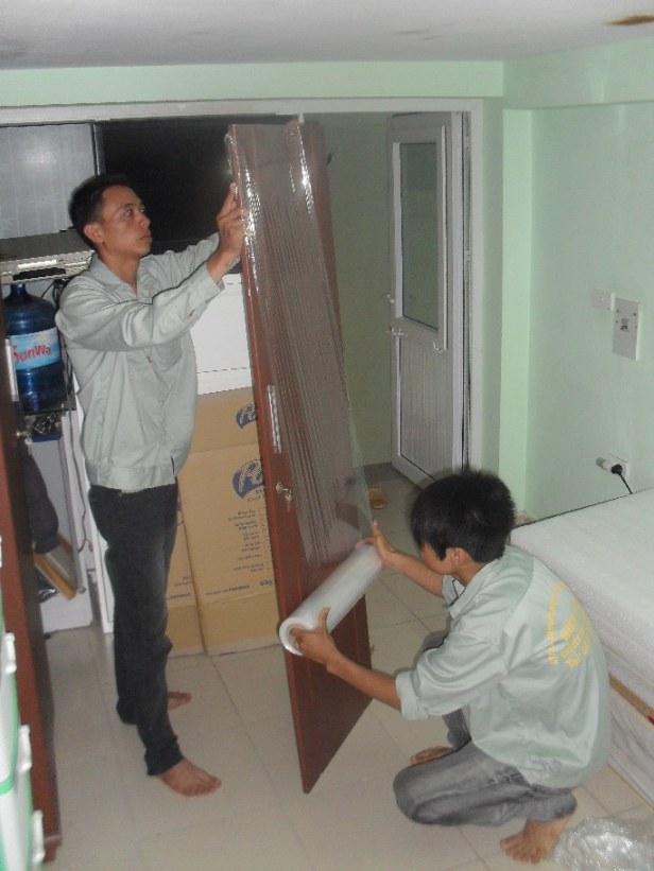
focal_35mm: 35
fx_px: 881
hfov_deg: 40.7
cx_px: 327
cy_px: 436
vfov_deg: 52.6
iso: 200
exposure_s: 1/45
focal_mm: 6.3
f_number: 3.2
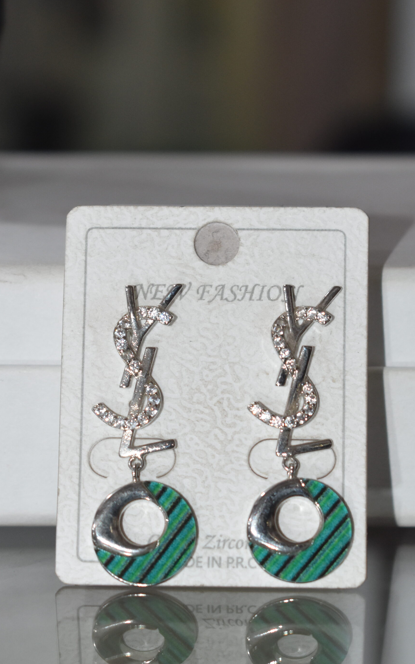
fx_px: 2334
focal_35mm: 129
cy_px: 386
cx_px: 180
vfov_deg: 16.2
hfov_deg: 10.2
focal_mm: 52
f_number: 5.6
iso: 800
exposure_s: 1/60
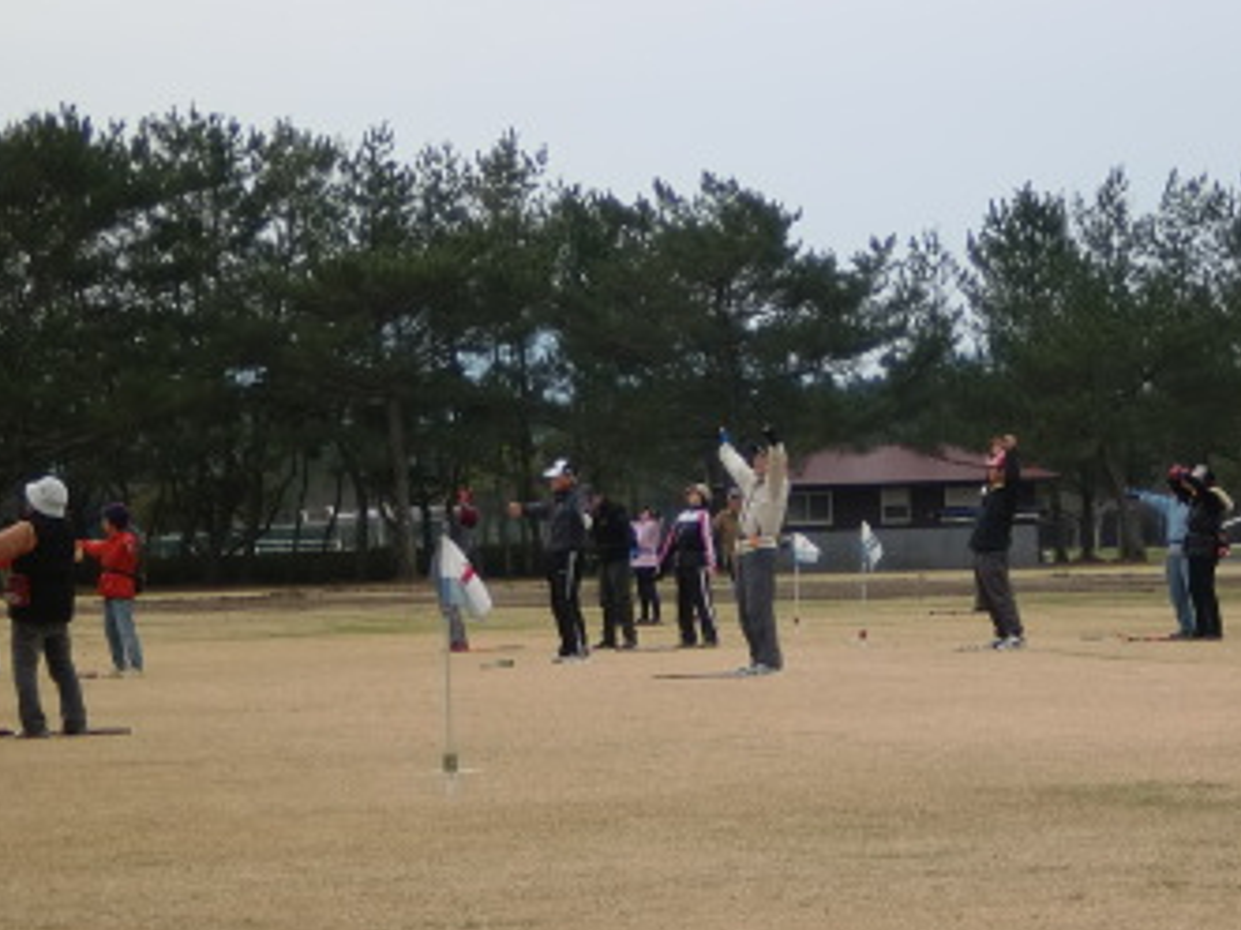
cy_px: 502
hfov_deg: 9.7
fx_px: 7347
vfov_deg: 7.2
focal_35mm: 205
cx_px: 750
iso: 64
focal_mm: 18.9
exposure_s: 1/320
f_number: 5.9
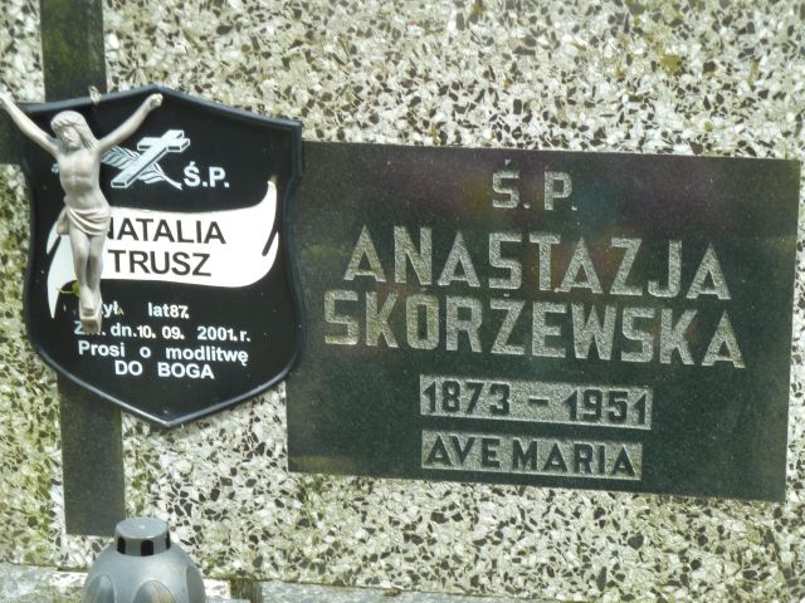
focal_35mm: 111
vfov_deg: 13.3
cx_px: 402
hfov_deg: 17.7
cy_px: 302
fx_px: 2581
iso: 80
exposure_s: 1/50
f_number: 4.4
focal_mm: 18.2
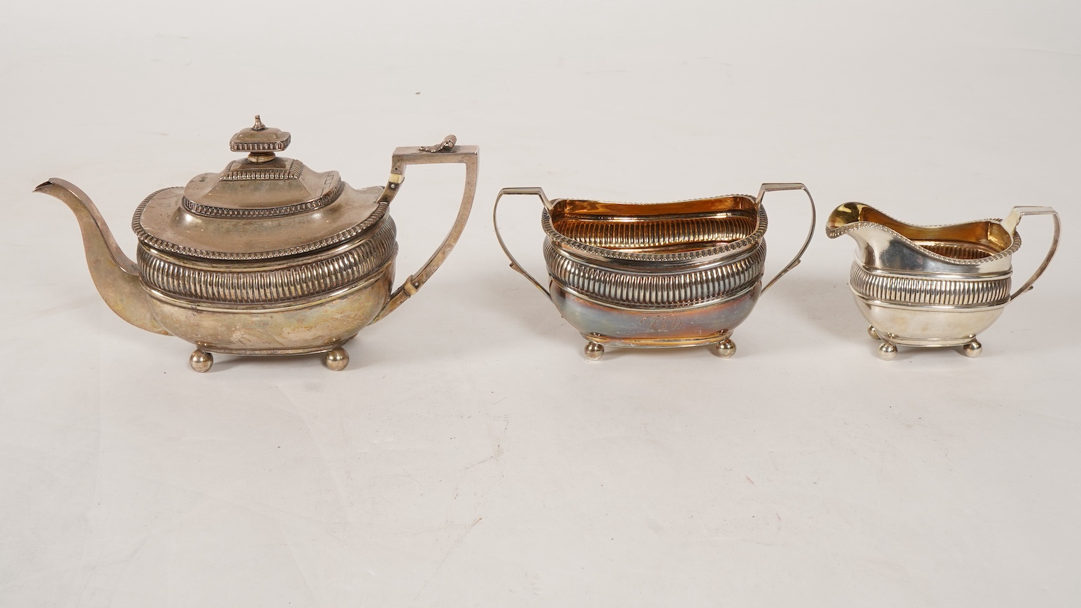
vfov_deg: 24.9
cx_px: 542
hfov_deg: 42.9
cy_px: 245
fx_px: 1376
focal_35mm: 48
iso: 400
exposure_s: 1/125
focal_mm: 30
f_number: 22
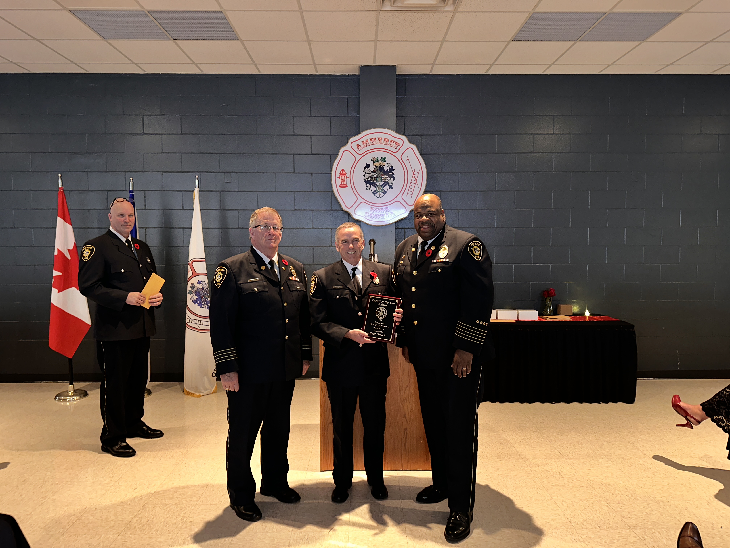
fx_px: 506
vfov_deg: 56.8
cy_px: 274
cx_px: 365
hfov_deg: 71.6
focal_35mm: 24
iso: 200
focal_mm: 6.86
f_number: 1.78
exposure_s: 1/6
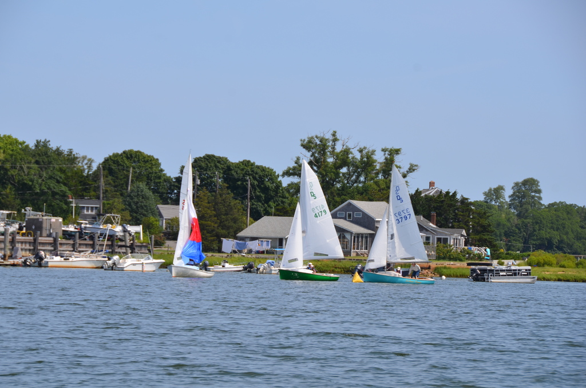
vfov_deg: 7.6
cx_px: 293
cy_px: 194
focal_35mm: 180
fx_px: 2924
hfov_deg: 11.4
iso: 100
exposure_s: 1/250
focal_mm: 120
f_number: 8
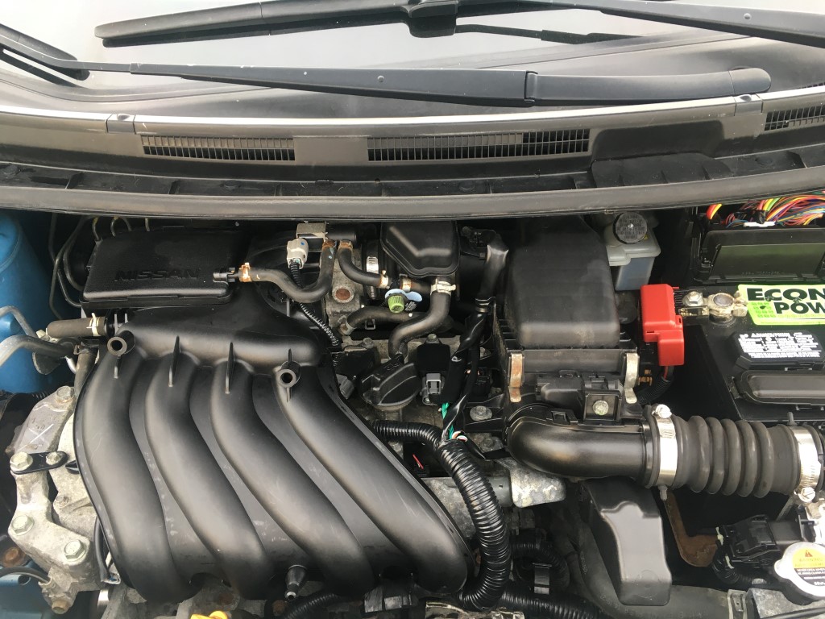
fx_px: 691
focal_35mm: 29
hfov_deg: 61.7
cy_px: 310
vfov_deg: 48.2
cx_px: 412
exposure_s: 1/40
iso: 32
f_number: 2.2
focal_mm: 4.15
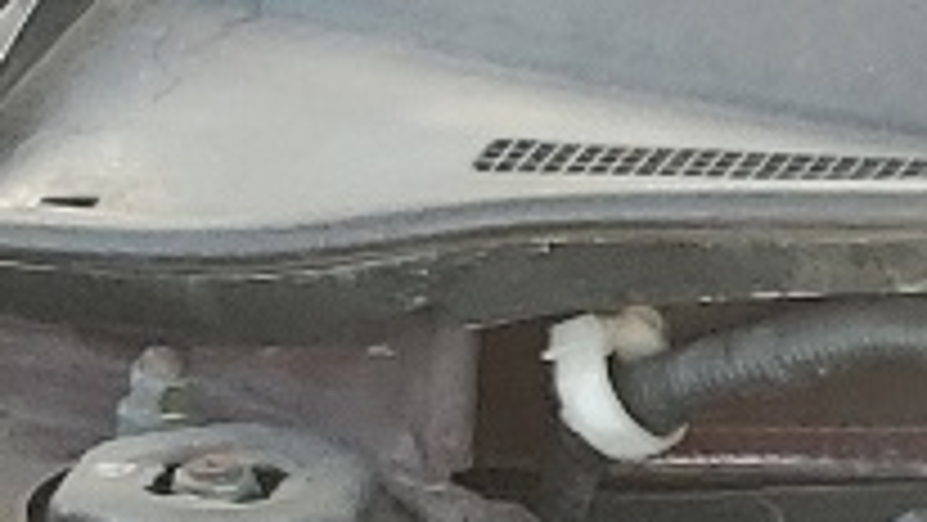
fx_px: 5409
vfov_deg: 5.0
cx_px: 2588
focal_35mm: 220
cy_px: 2102
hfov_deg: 8.5
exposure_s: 1/137
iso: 50
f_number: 1.5
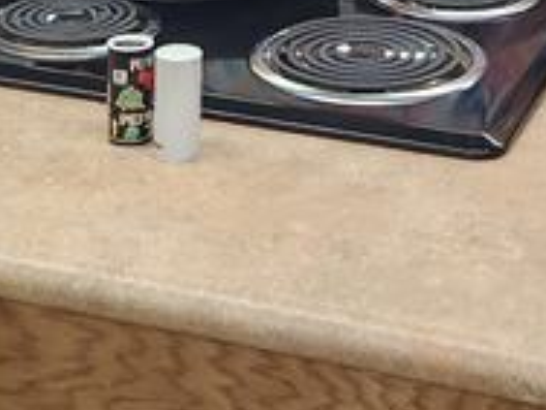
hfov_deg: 17.3
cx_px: 303
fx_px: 1798
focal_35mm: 114
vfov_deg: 11.8
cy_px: -378
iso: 160
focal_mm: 5.4
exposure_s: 1/120
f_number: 1.8
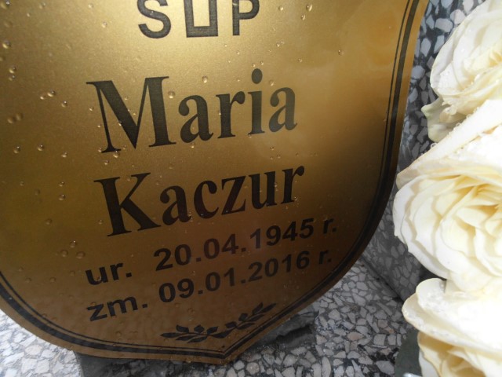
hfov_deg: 71.6
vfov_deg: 56.8
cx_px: 251
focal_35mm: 24
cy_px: 188
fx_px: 348
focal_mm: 4.2
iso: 125
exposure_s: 1/30
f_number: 3
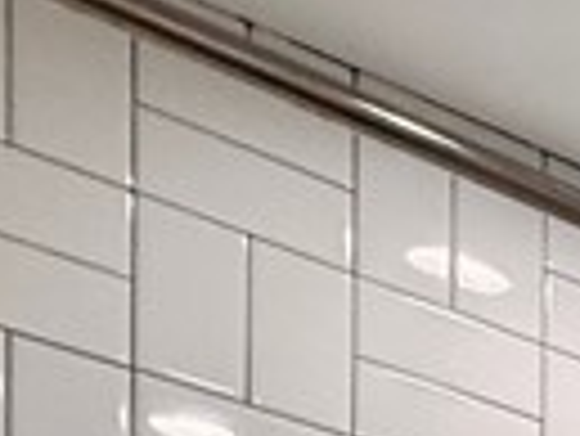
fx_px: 1862
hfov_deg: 10.1
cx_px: 1924
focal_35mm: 111
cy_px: 1286
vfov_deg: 10.1
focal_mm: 2.22
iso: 160
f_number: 2.2
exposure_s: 1/120
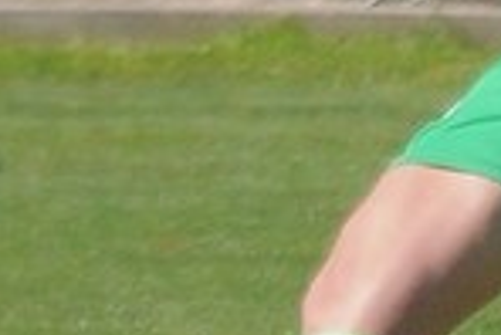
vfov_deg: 0.7
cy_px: -112
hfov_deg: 1.1
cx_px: 1405
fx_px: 25993
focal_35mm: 1866
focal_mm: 180
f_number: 6
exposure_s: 1/1250
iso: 320
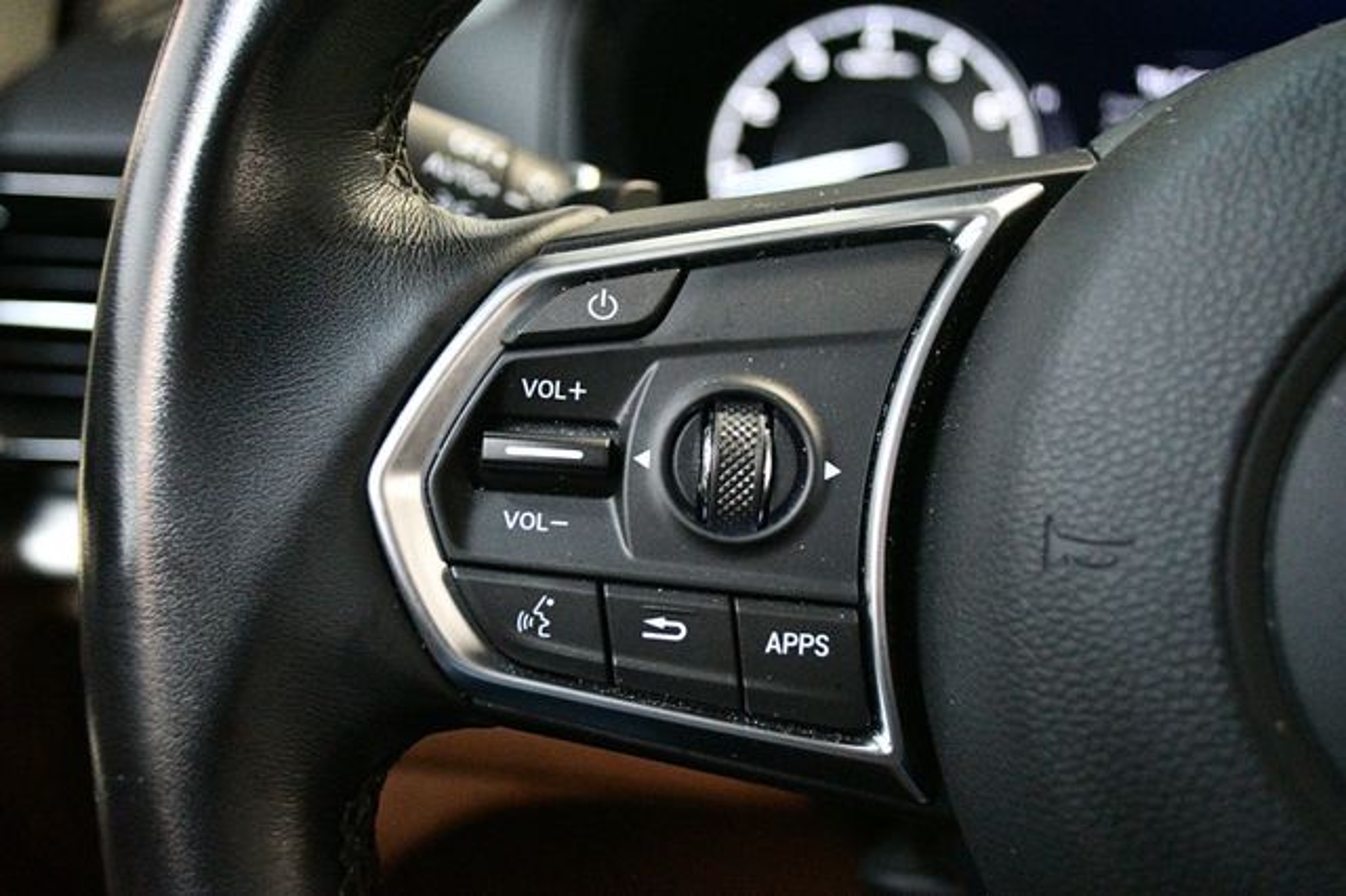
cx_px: 673
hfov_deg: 43.6
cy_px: 448
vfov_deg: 29.8
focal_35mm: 45
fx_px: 1682
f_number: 4.5
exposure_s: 1/60
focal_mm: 30
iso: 10000
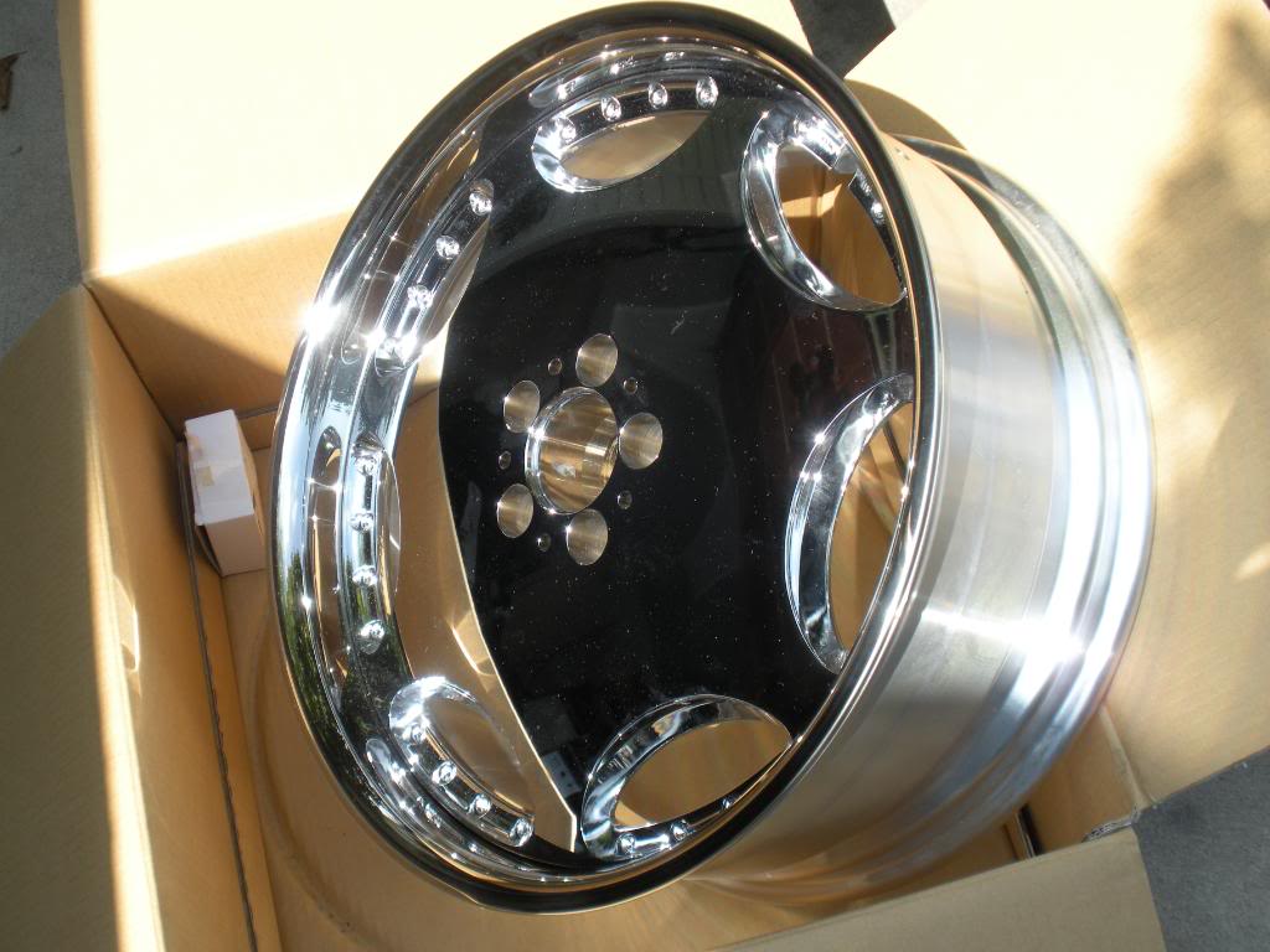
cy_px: 476
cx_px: 635
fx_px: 1614
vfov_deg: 32.9
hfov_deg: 42.9
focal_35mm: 44
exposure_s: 1/164
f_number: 4
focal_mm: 7.7
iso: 64
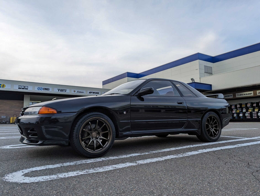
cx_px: 128
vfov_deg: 53.2
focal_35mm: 26
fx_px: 196
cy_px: 95
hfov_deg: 67.2
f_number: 1.68
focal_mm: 6.9
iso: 20
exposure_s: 1/356
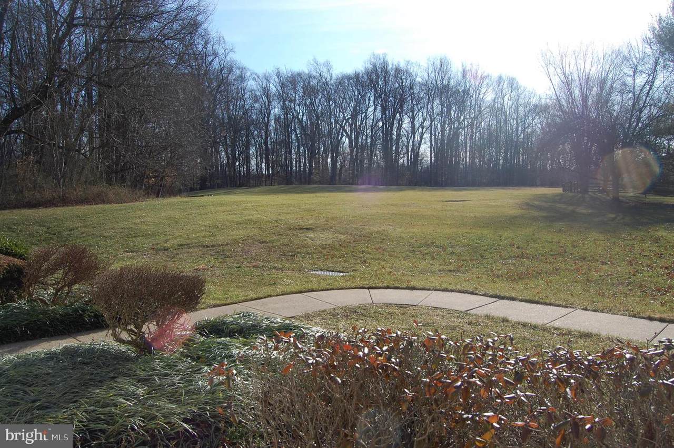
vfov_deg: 47.8
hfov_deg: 67.4
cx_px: 337
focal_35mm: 27
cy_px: 224
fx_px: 505
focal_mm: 18
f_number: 8
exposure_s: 1/250
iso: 200
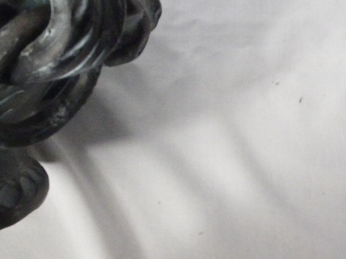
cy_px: 47
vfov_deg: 25.6
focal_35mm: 56
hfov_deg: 30.7
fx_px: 560
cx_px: -35
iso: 800
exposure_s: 1/15
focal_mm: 4.5
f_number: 3.5
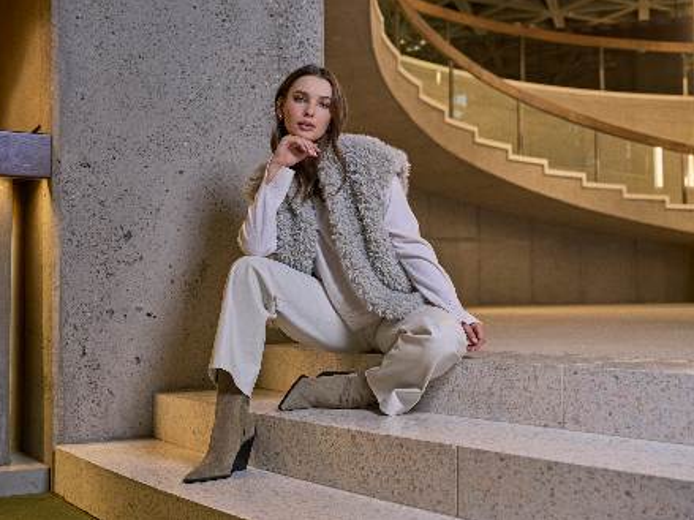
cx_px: 357
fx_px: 922
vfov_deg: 31.5
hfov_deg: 41.2
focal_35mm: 46
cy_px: 260
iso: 800
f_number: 4
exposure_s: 1/160
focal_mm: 42
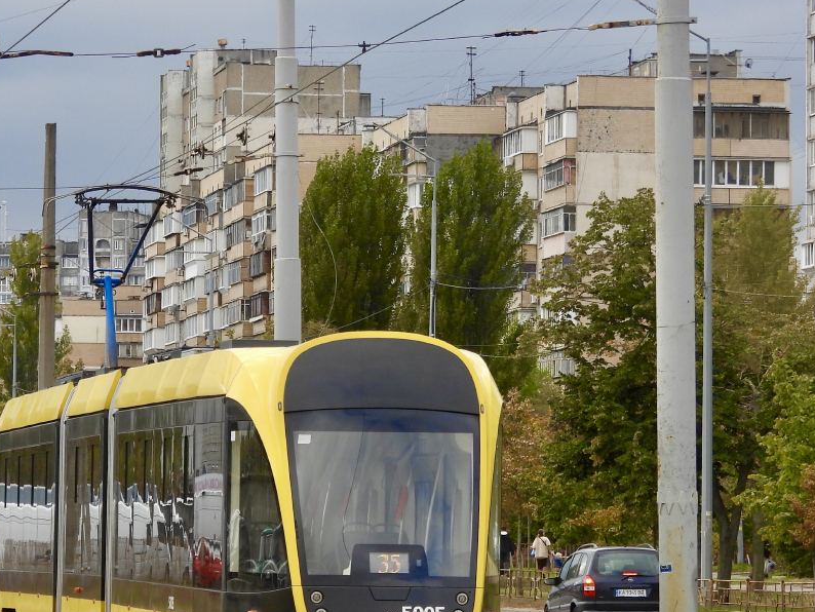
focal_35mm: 221
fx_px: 5205
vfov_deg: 6.7
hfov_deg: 8.9
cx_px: 196
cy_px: 328
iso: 100
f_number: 4
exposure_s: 1/320
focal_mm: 24.1
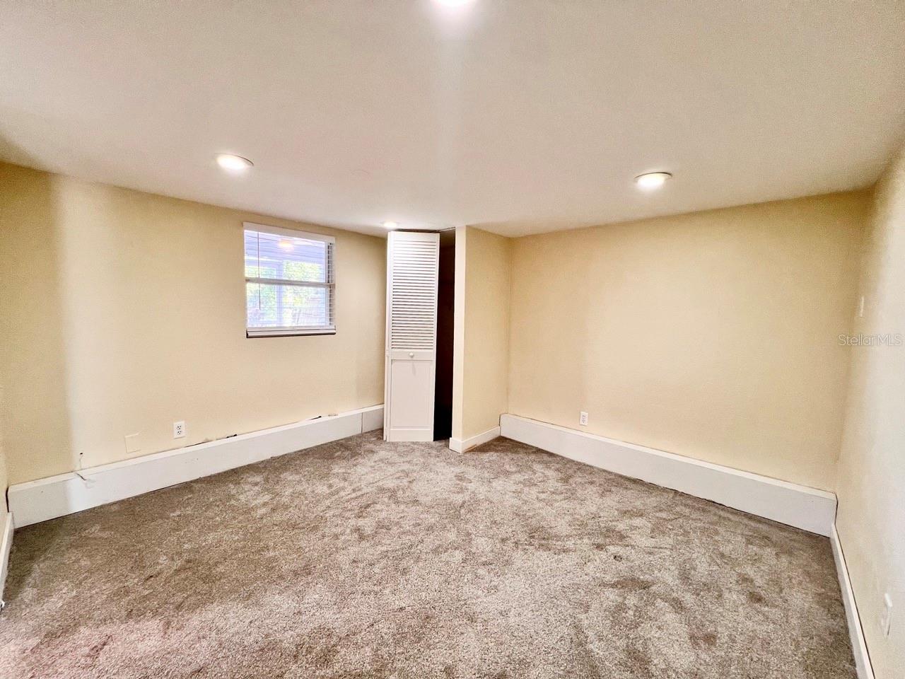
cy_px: 340
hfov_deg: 106.2
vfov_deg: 89.9
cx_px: 452
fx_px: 340
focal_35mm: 13
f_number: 1.8
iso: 160
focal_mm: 1.57
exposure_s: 1/60
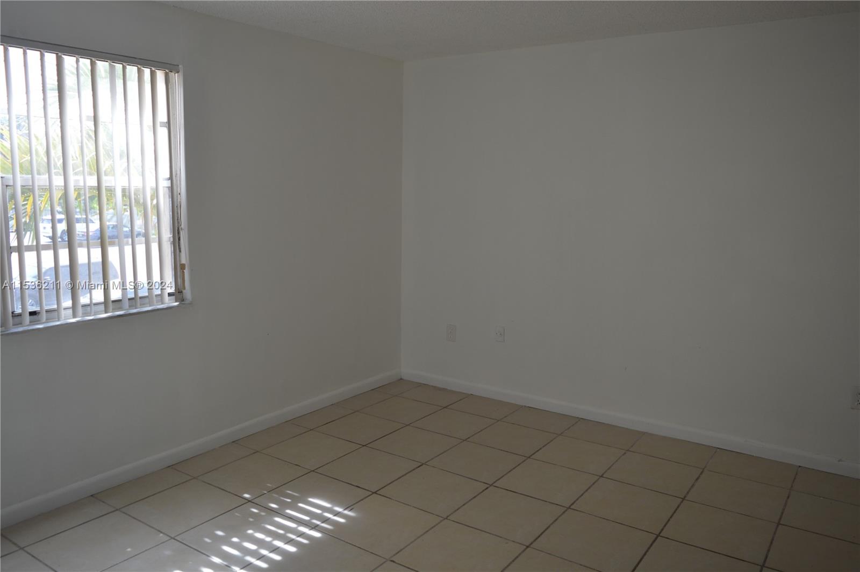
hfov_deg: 67.4
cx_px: 430
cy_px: 286
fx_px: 644
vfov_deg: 47.8
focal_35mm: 27
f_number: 4.5
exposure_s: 1/160
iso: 200
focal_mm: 18
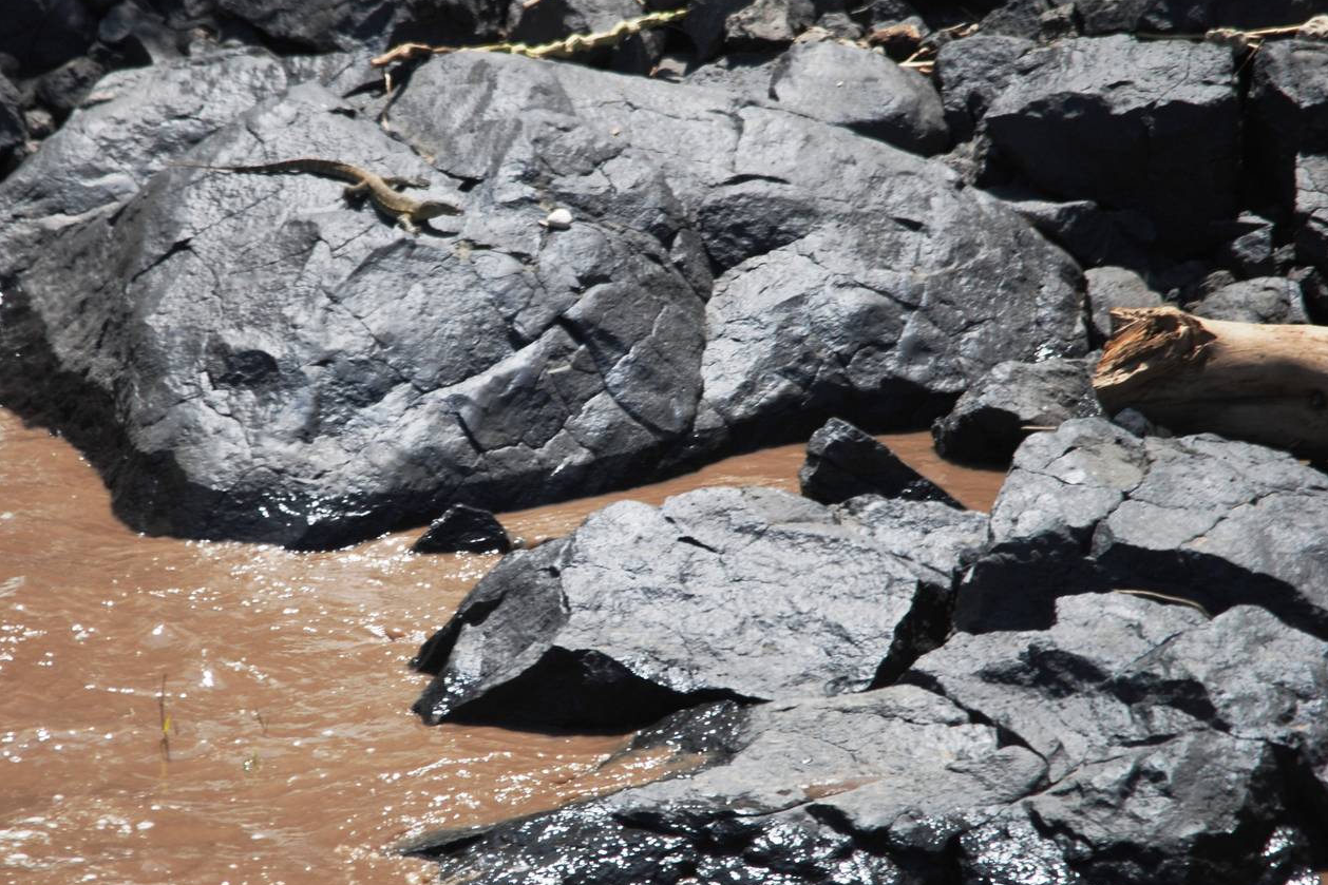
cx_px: 506
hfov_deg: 2.2
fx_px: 35230
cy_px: 382
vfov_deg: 1.4
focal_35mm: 955
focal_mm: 500
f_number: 6.3
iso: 200
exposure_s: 1/500
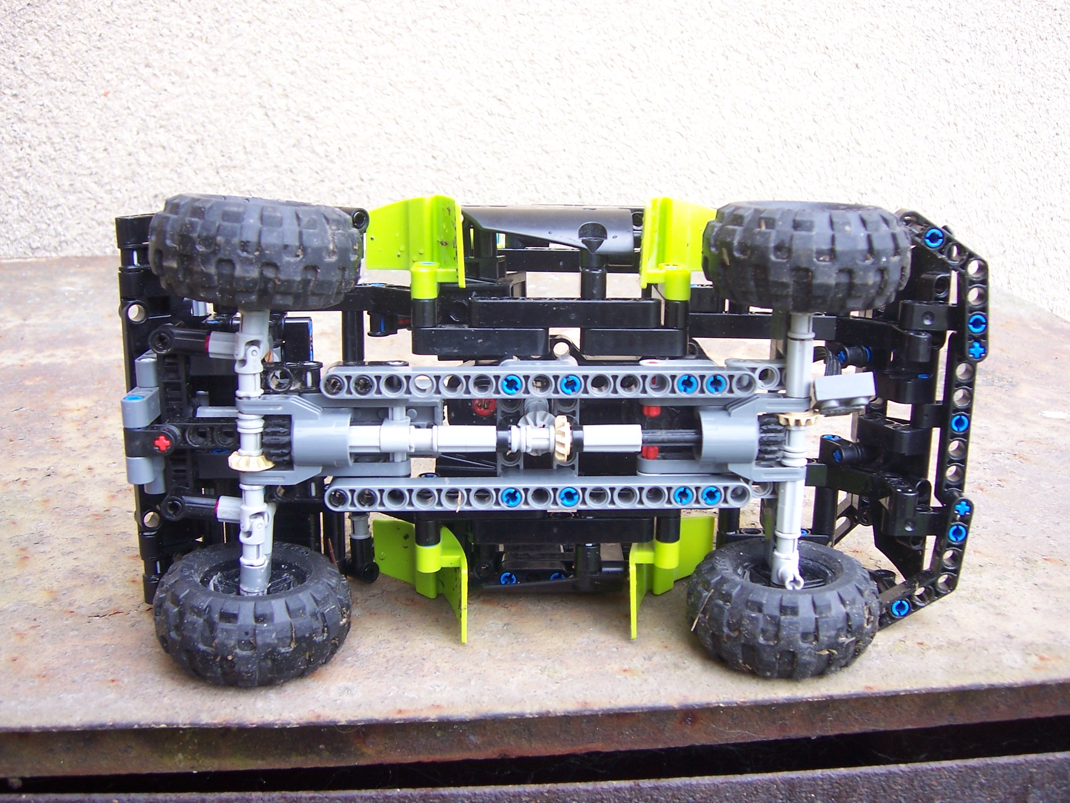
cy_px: 402
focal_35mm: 36
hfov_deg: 51.4
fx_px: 1113
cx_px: 535
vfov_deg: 39.7
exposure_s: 1/60
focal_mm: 6
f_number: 3
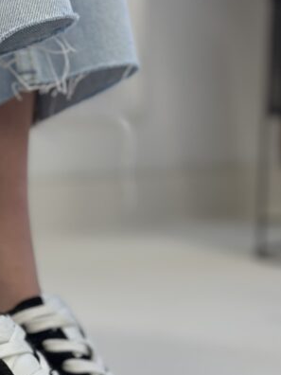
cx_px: 11
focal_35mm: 97
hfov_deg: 15.0
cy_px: 321
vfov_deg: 19.9
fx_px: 1050
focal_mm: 6.86
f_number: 1.78
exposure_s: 1/115
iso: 125
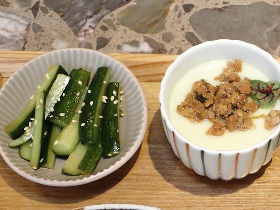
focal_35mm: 102
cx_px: 242
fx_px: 825
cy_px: 121
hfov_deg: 19.0
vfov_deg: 14.5
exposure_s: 1/50
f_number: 3.5
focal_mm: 10.29
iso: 250
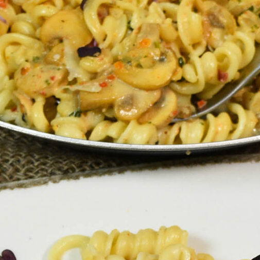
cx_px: 143
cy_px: 365
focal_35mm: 113
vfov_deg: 14.6
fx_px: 960
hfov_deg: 15.4
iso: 800
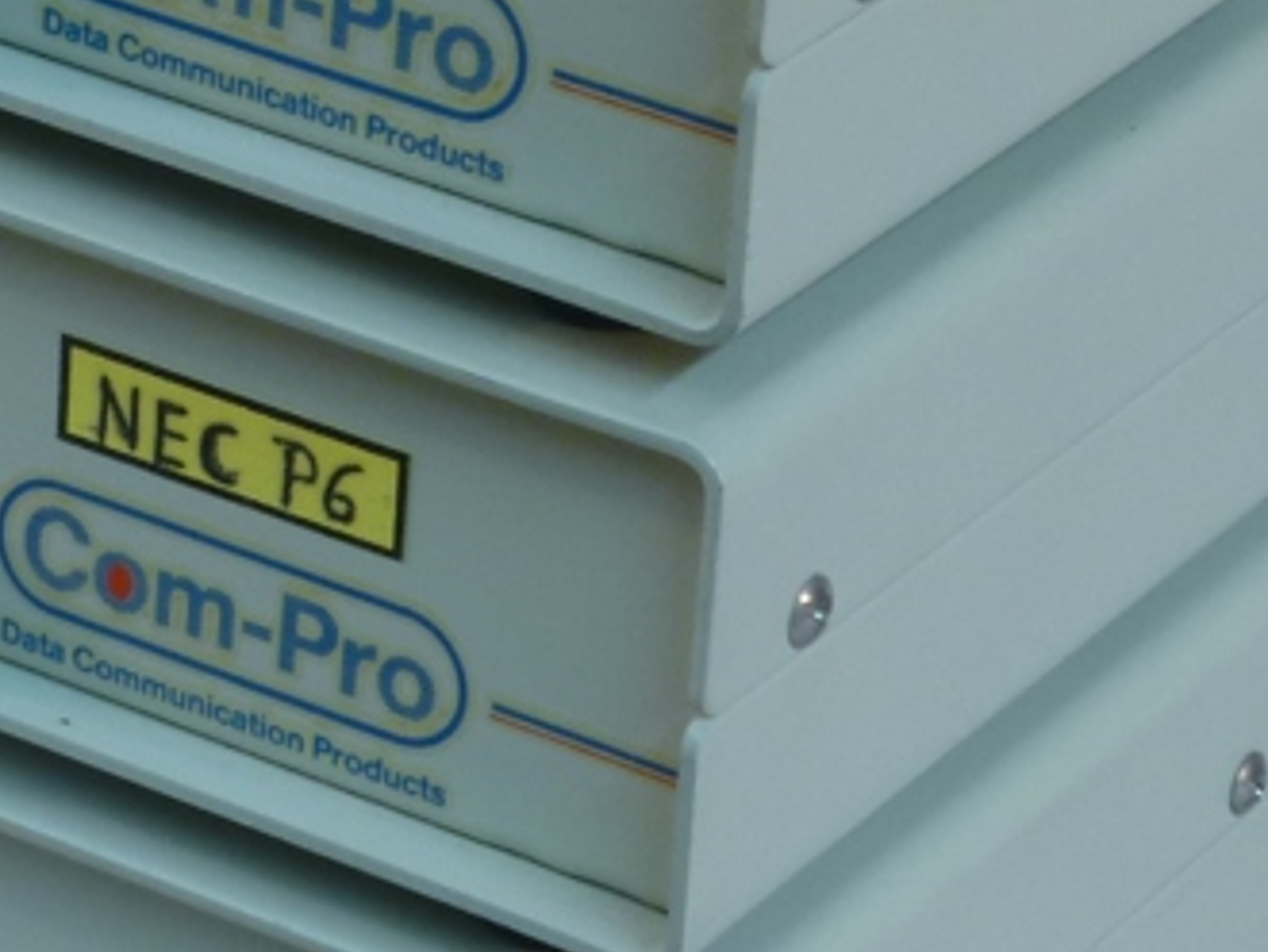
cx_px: 177
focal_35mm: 227
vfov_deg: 6.5
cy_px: 203
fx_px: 8321
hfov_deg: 8.7
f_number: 8
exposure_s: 1/8
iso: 200
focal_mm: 13.3
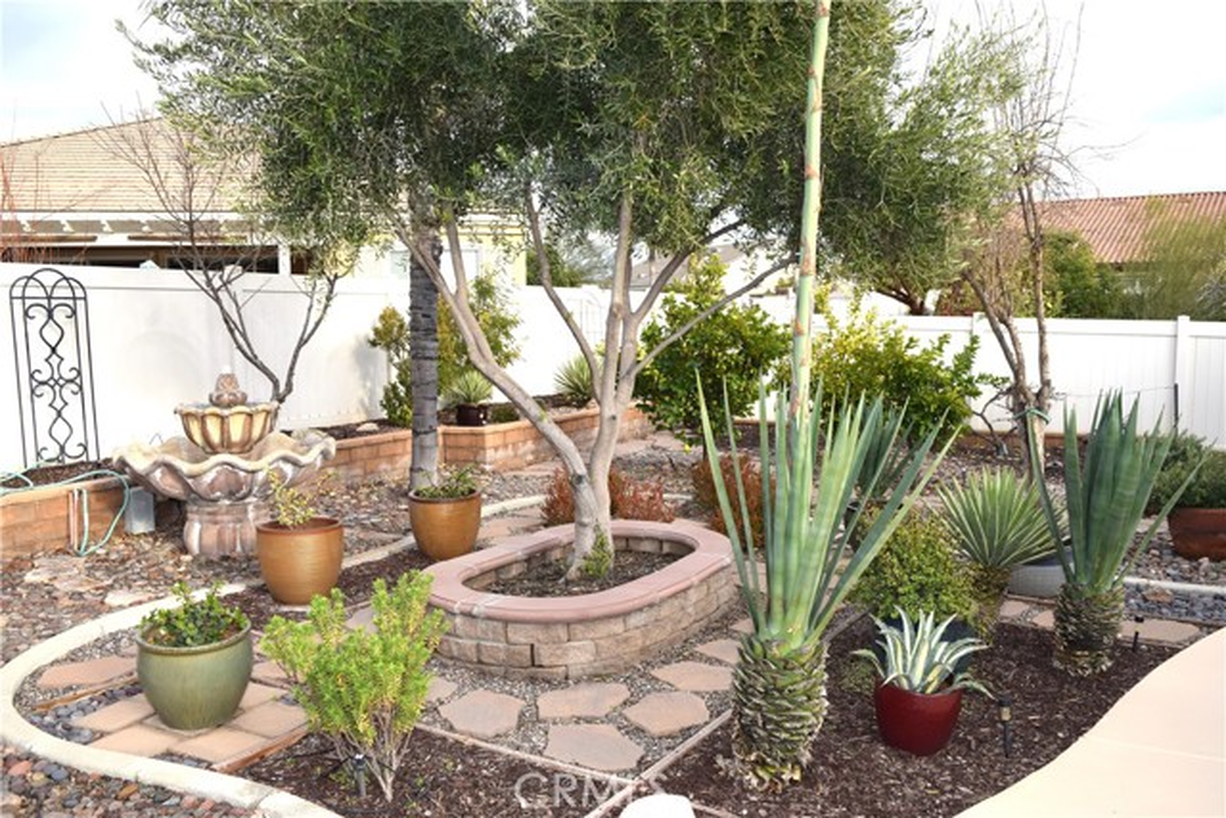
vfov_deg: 43.6
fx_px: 1022
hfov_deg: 61.9
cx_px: 613
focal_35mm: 30
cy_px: 409
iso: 100
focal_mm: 20
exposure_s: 1/200
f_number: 5.6
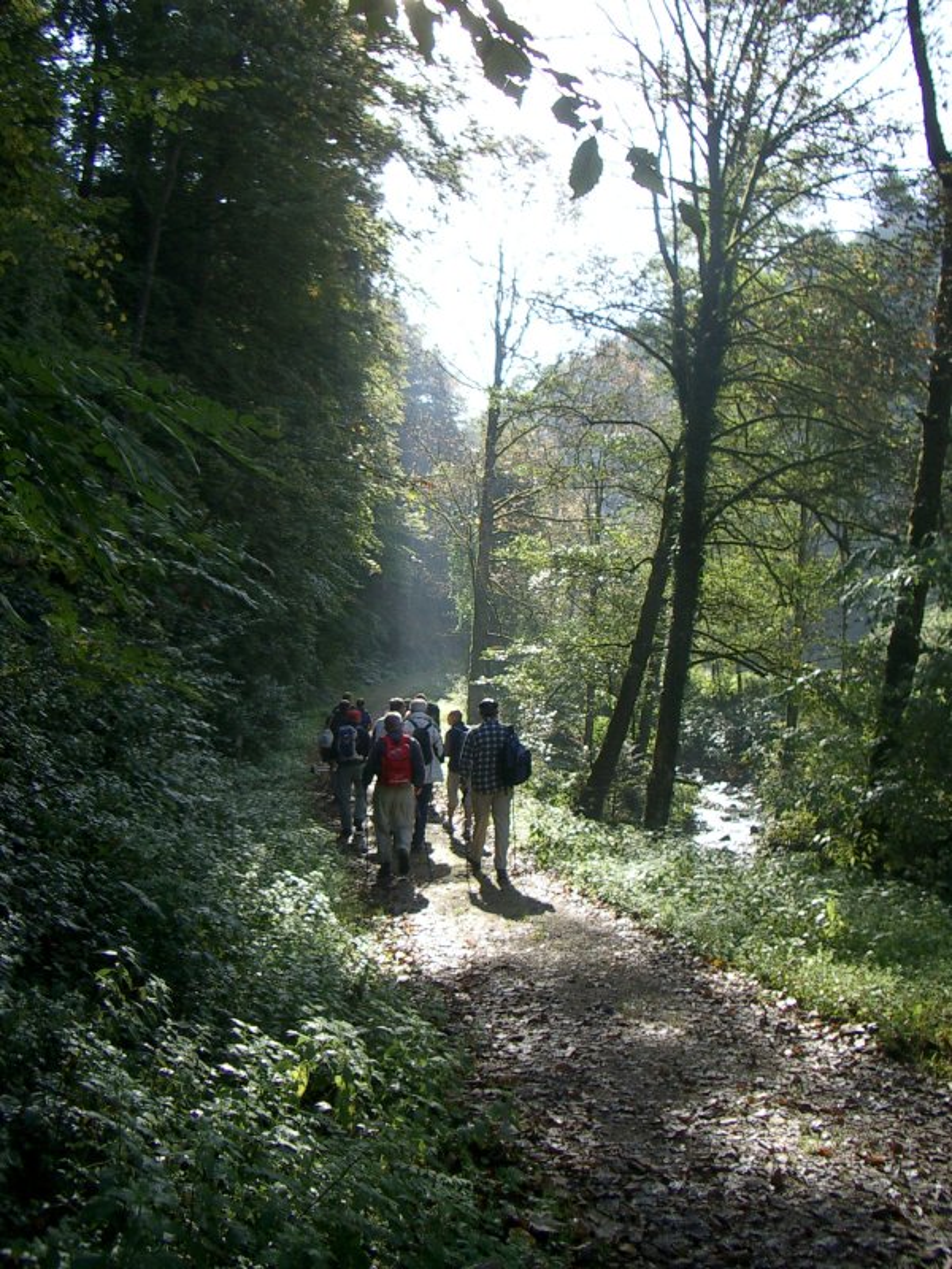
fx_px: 1283
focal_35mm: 35
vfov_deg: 52.6
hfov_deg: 40.7
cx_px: 476
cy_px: 634
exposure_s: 1/320
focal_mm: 5.8
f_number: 2.6
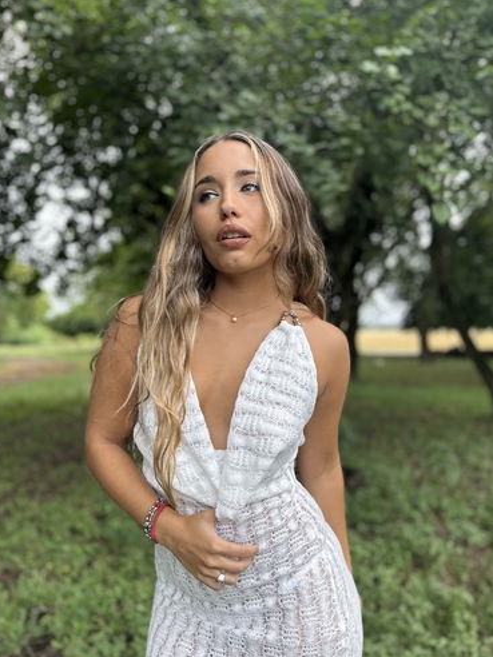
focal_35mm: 26
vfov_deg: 67.2
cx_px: 236
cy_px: 353
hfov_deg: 53.0
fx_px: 494
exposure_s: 1/250
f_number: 1.78
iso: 80
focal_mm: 6.76
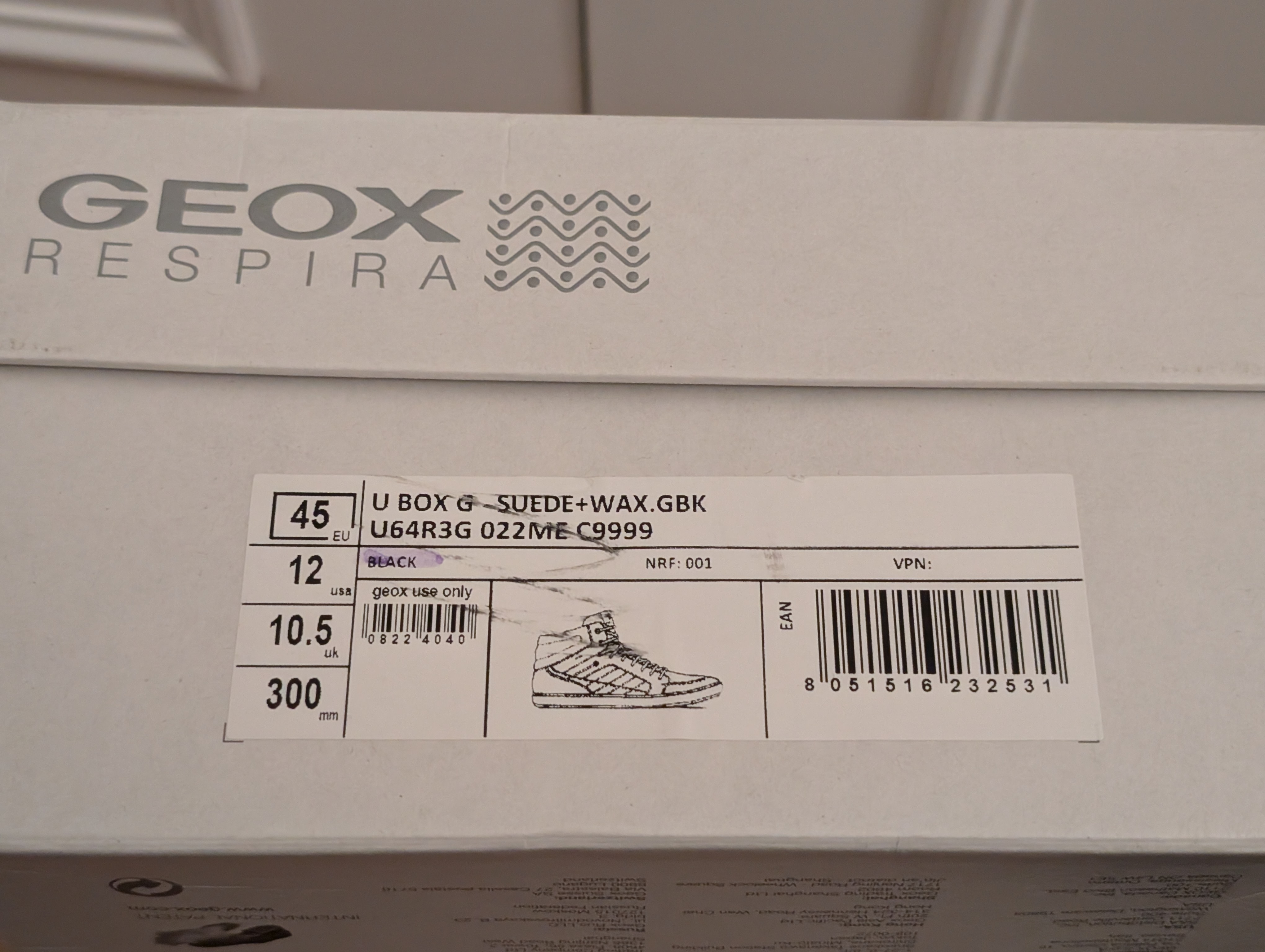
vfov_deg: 29.7
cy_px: 476
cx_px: 632
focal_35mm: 49
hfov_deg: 38.9
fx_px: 1793
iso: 1374
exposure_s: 1/25.1
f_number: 1.68
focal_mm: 6.9
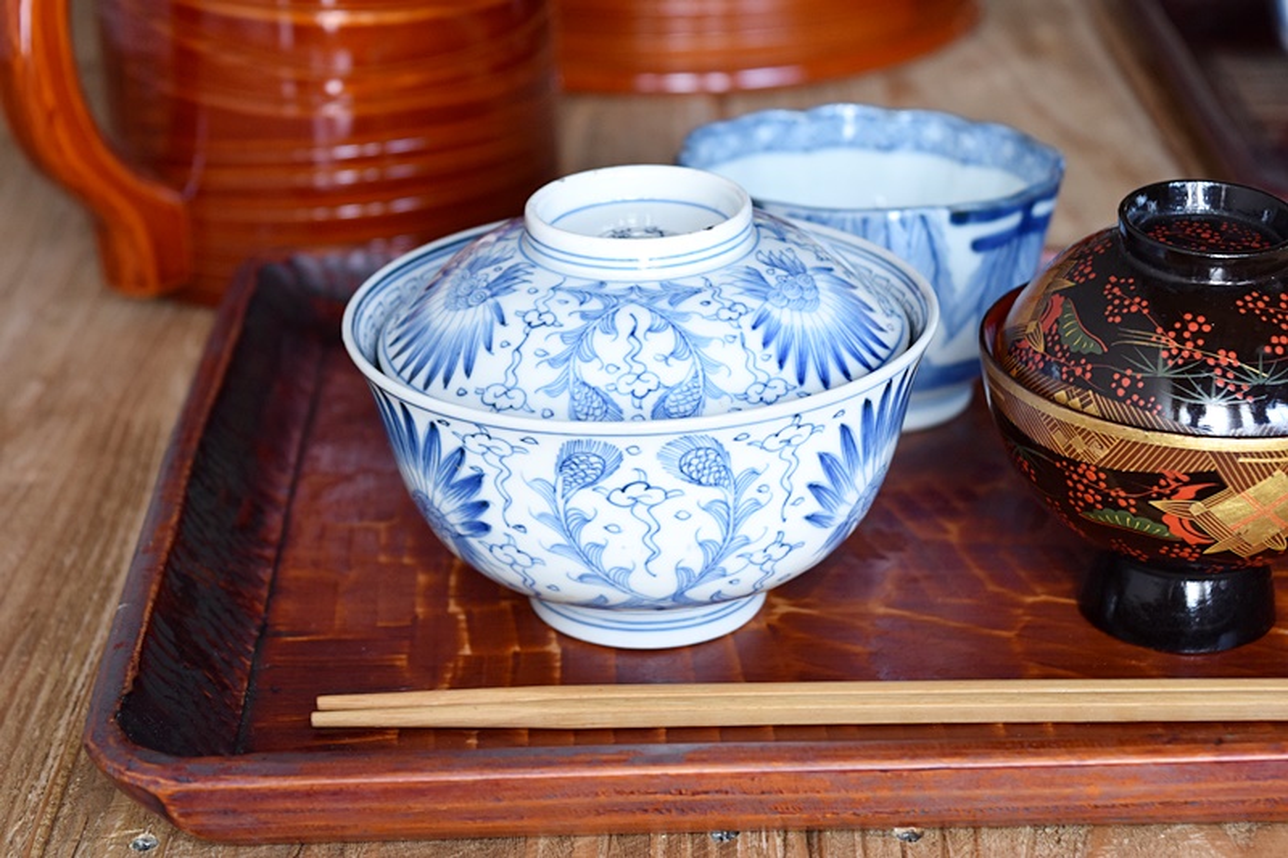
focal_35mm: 82
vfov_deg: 16.5
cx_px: 644
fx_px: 2951
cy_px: 429
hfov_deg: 24.6
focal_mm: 55
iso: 800
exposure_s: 1/8
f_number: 5.6
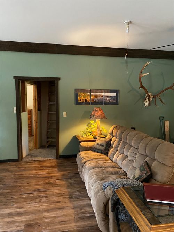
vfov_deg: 67.3
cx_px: 87
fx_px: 174
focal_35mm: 26
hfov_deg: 53.0
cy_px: 116
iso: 500
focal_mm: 4.25
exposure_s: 1/40
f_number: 1.8
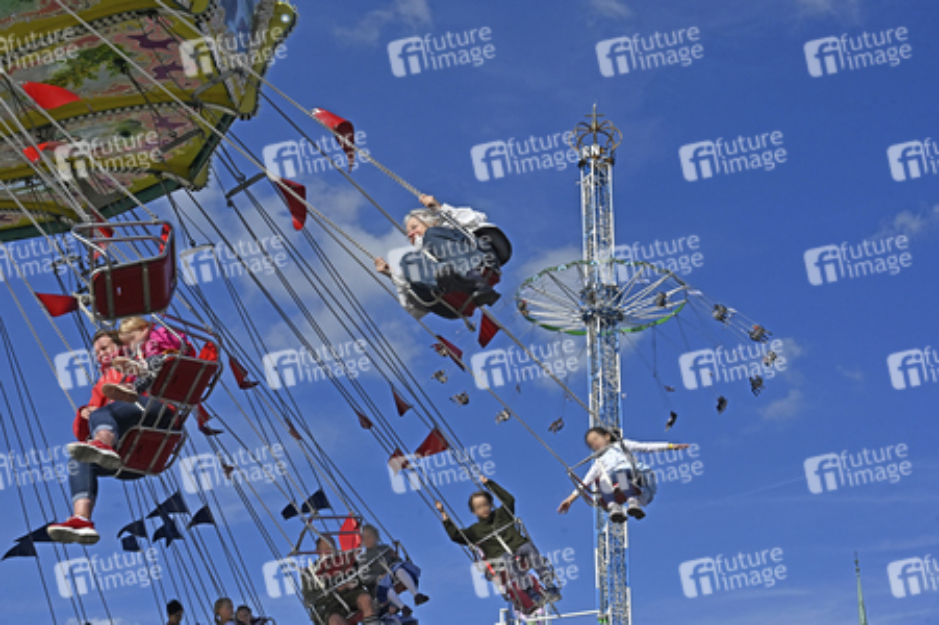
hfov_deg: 32.9
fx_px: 1590
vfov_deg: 22.2
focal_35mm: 61
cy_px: 312
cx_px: 470
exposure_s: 1/2000
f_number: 11
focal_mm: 61
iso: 400
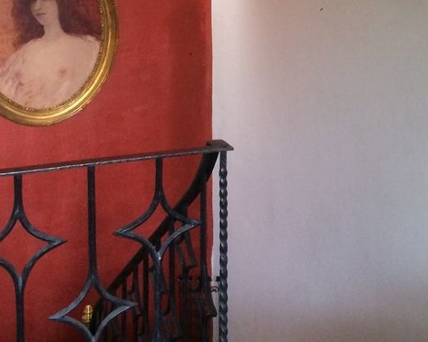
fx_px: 911
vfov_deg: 20.6
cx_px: 302
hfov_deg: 26.2
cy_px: 7
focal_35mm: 72
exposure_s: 1/30
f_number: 2.2
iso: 200
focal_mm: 4.15
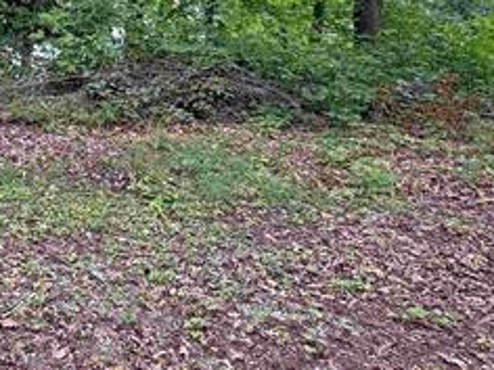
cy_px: -2
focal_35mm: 38
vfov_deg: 34.3
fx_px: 542
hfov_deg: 41.2
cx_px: -23
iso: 40
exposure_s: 1/99
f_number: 2.2
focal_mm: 2.22
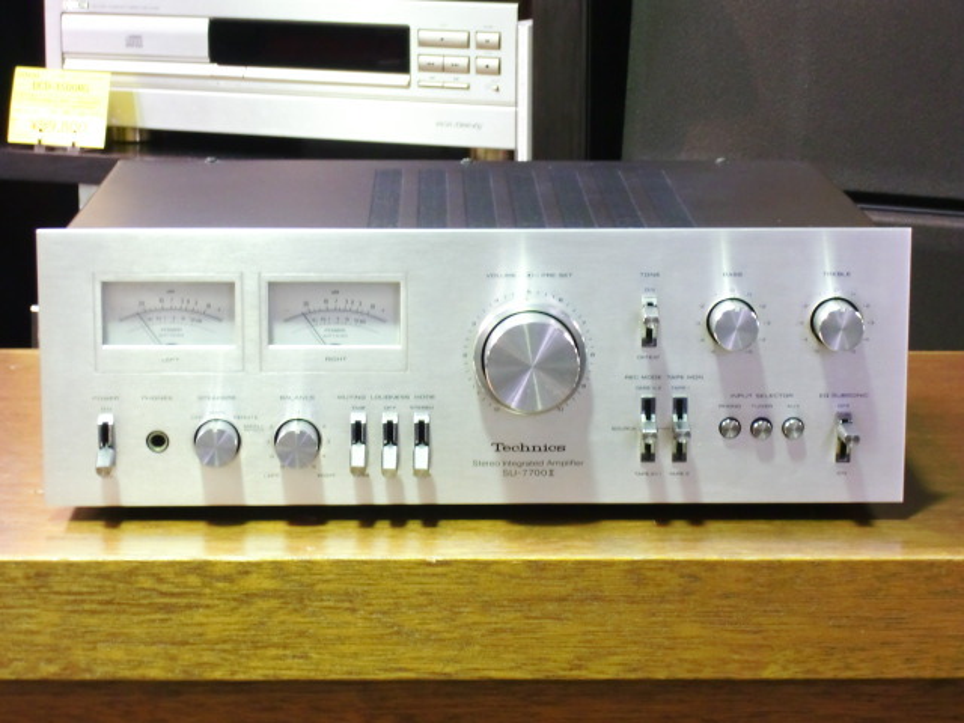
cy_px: 362
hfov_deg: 17.6
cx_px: 482
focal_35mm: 112
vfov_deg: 13.2
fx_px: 3119
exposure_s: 1/8
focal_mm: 19.6
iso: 400
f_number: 5.8
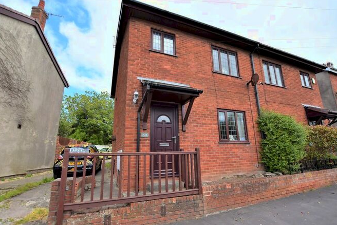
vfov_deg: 73.8
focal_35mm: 16
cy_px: 118
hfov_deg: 96.7
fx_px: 150
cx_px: 168
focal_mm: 10
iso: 100
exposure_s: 1/800
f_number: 4
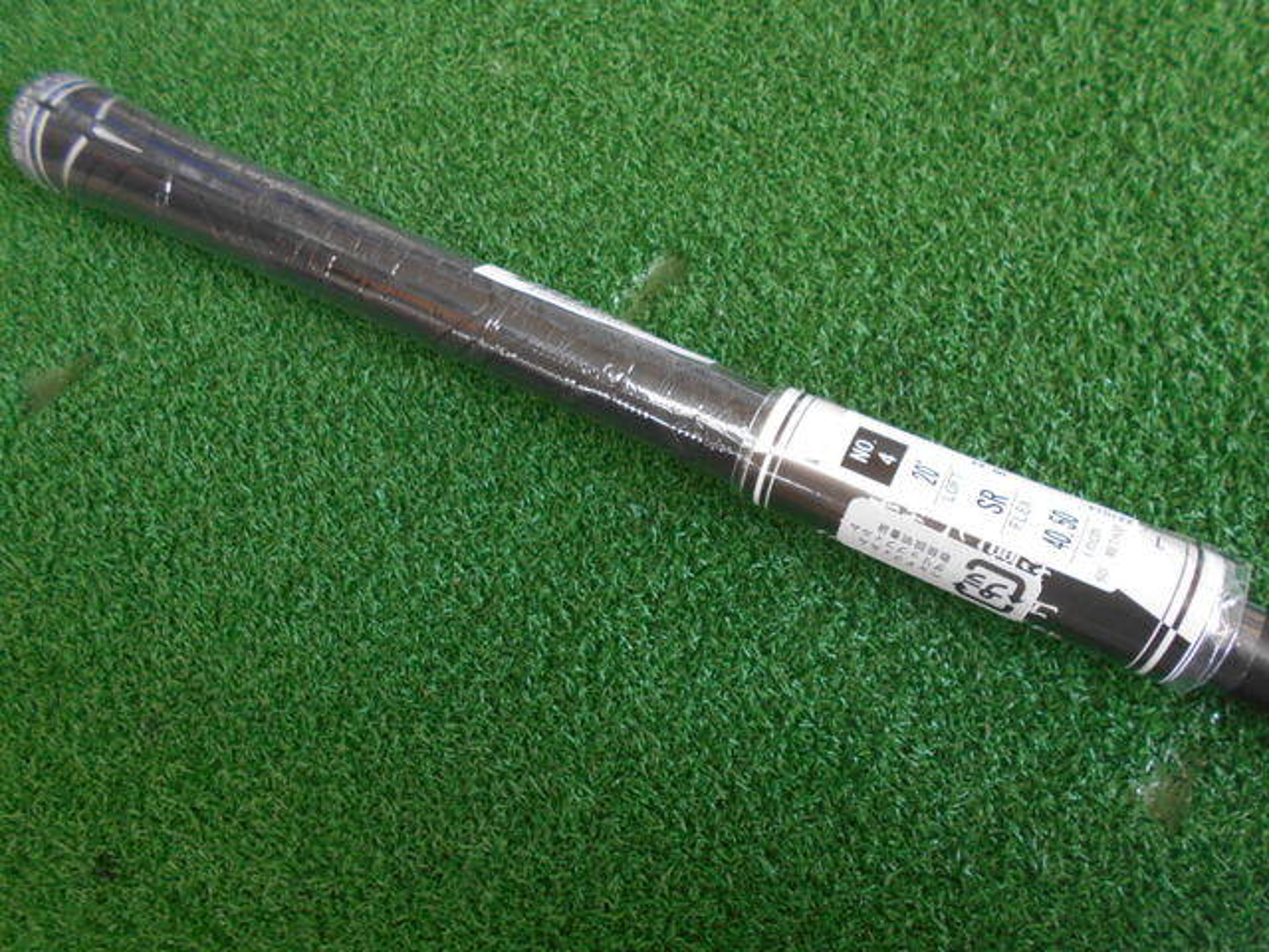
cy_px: 476
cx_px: 634
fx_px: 953
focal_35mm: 26
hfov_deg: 67.3
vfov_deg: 53.1
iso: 250
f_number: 3.2
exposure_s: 1/30
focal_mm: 4.6
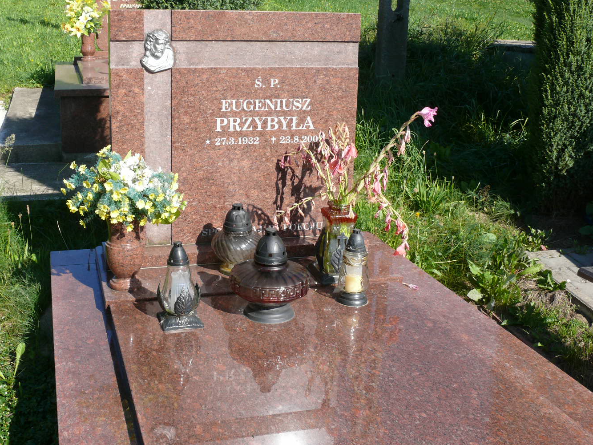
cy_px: 208
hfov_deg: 44.6
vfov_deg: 34.3
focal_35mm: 42
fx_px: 720
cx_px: 240
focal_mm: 7.4
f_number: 5.6
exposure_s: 1/250
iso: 100
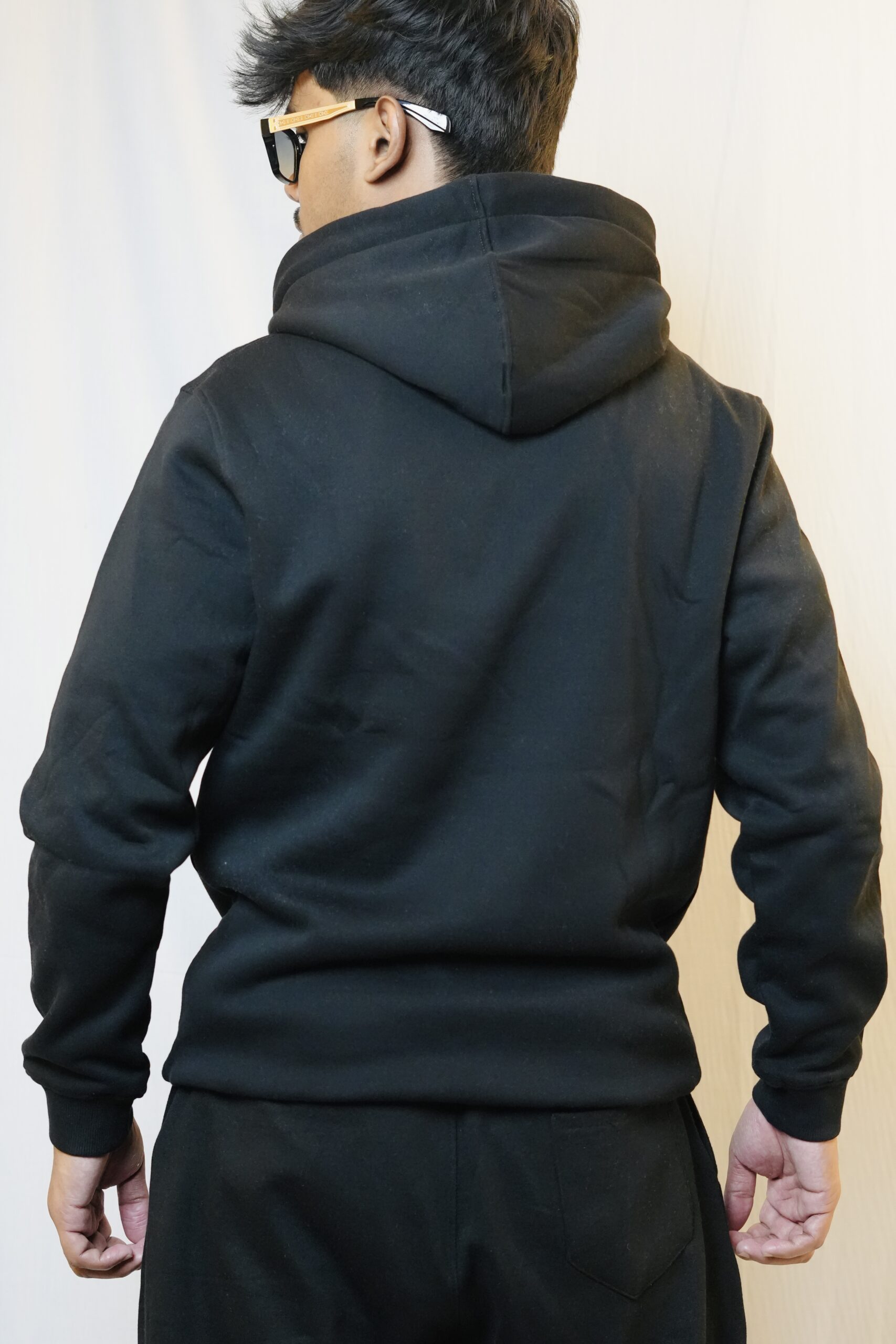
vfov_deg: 27.0
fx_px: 2799
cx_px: 448
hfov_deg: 18.2
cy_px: 672
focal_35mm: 75
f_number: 4
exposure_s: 1/160
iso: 4000
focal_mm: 50
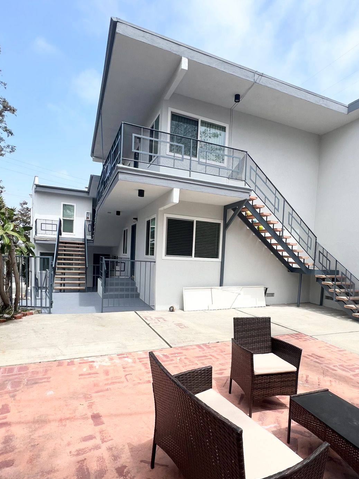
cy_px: 270
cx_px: 199
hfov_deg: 71.4
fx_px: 249
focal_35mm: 18
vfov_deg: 87.3
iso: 32
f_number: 1.8
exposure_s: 1/1754
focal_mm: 1.57
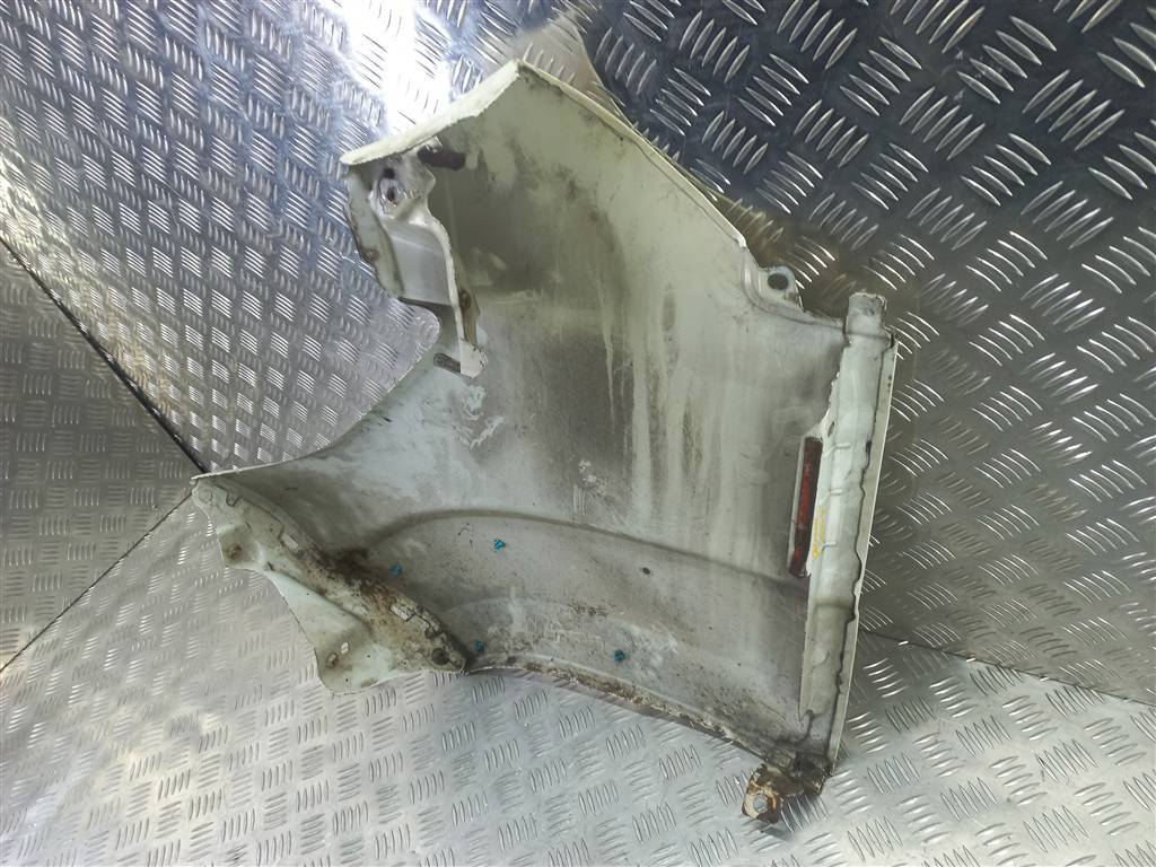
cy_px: 434
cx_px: 578
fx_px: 835
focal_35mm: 25
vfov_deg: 54.9
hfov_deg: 69.4
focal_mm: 4.6
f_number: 1.8
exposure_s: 1/50
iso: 80
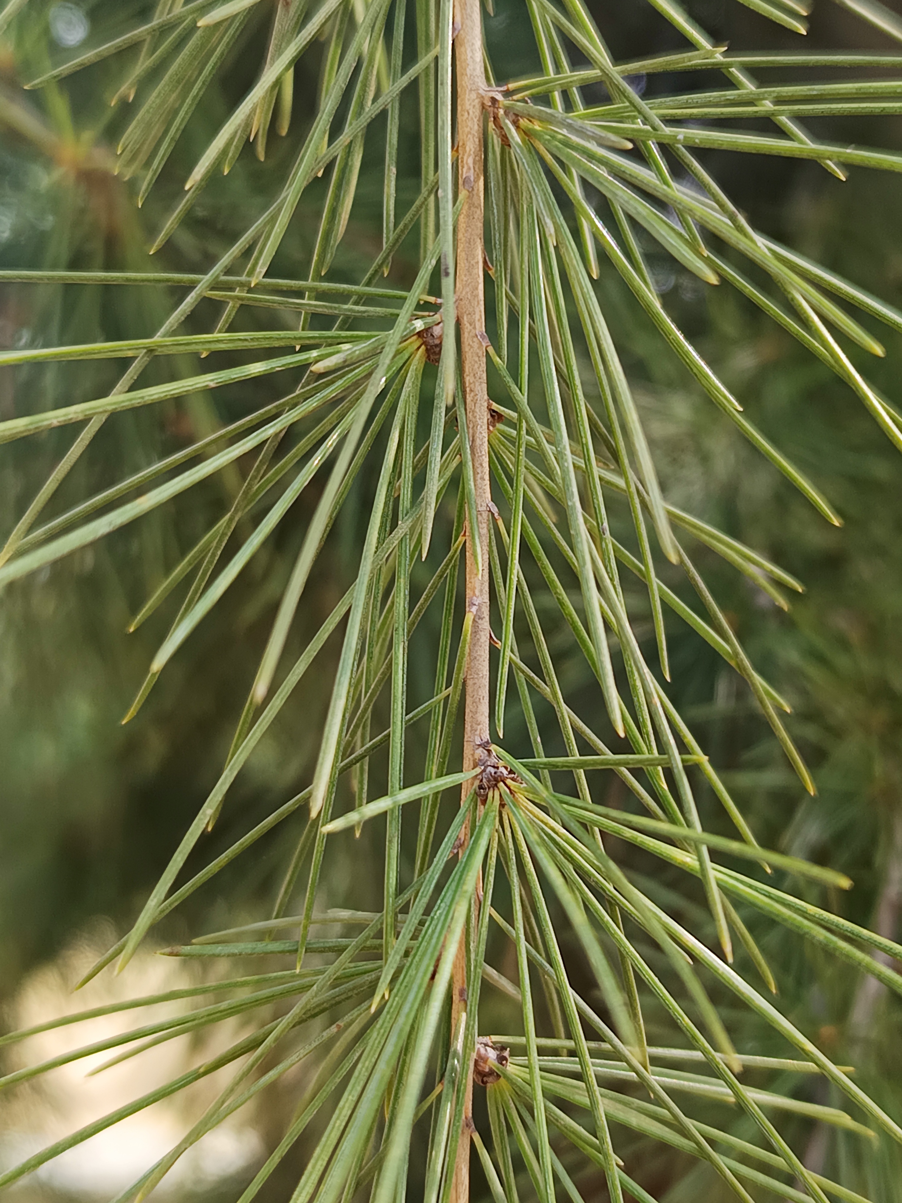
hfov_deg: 56.8
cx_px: 451
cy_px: 602
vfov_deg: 71.6
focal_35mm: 24
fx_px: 834
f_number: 1.7
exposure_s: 1/100
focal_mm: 5.31
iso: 80
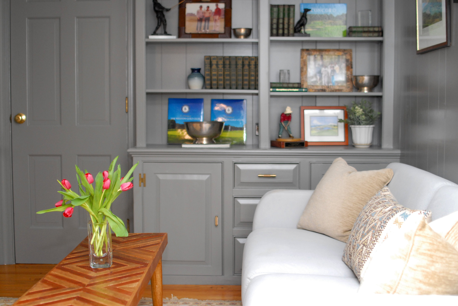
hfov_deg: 37.8
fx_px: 669
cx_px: 229
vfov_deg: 25.8
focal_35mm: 52
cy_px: 153
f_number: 2.5
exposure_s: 1/125
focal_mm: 35
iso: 640
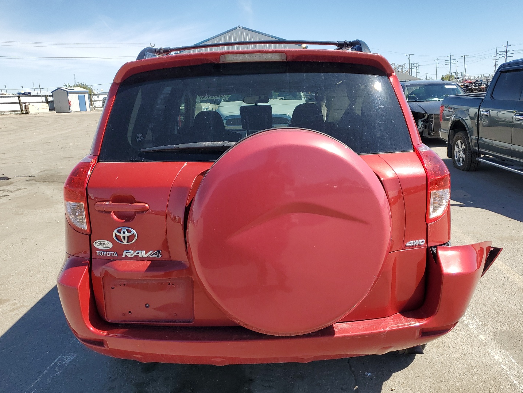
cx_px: 265
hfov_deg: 61.6
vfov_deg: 48.2
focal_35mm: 29
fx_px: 438
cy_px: 218
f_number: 1.5
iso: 50
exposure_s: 1/2500
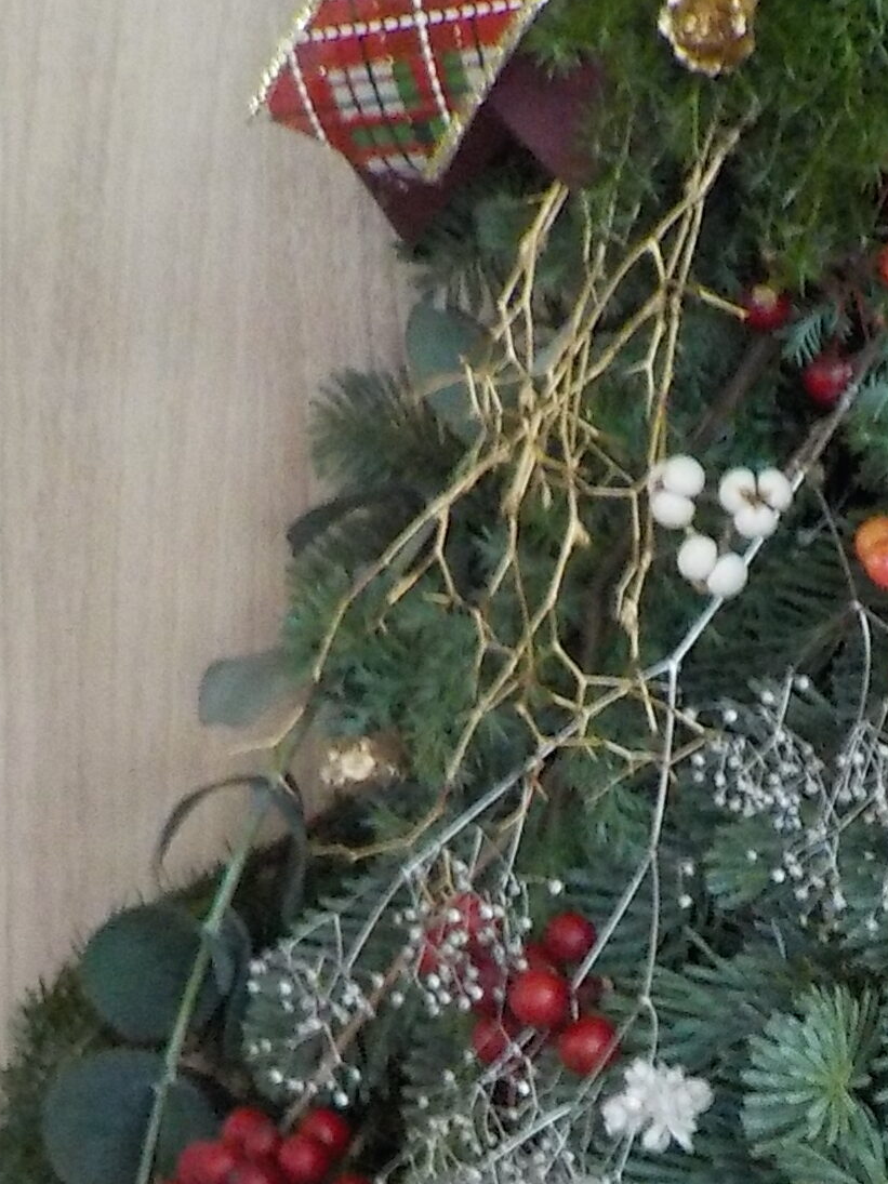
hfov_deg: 12.8
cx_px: 926
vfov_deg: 17.0
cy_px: 1063
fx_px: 3900
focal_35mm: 114
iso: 400
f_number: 3.3
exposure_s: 1/20
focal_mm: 4.1
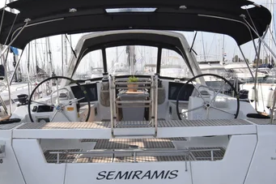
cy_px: 124
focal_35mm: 37
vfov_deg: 35.5
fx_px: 284
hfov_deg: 51.9
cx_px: 133
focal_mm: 14
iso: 1600
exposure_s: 1/800
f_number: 14
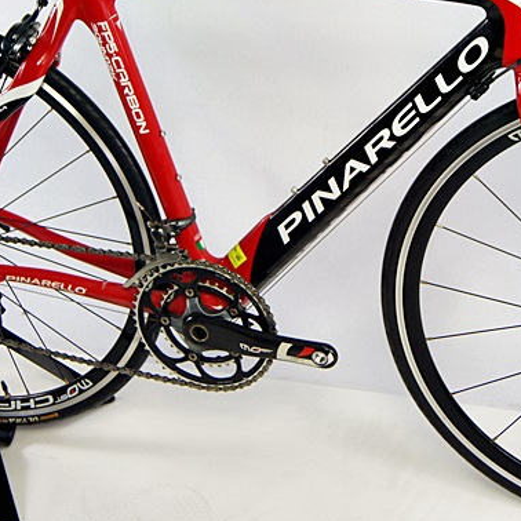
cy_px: 134
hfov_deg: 20.4
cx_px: 331
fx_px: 1447
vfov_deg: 20.3
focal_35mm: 85
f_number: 4.5
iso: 160
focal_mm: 28
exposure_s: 1/50
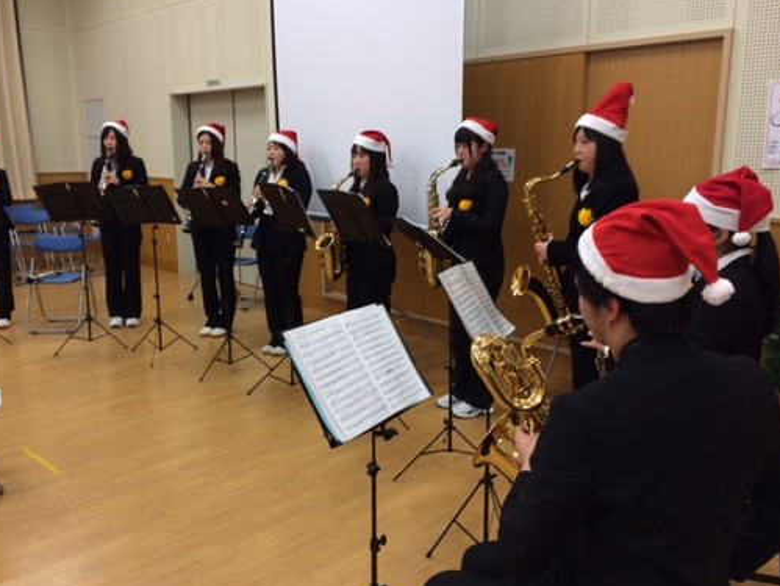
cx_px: 357
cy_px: 292
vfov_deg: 43.0
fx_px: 744
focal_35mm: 33
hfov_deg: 55.2
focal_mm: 4.12
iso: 50
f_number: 2.2
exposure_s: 1/30
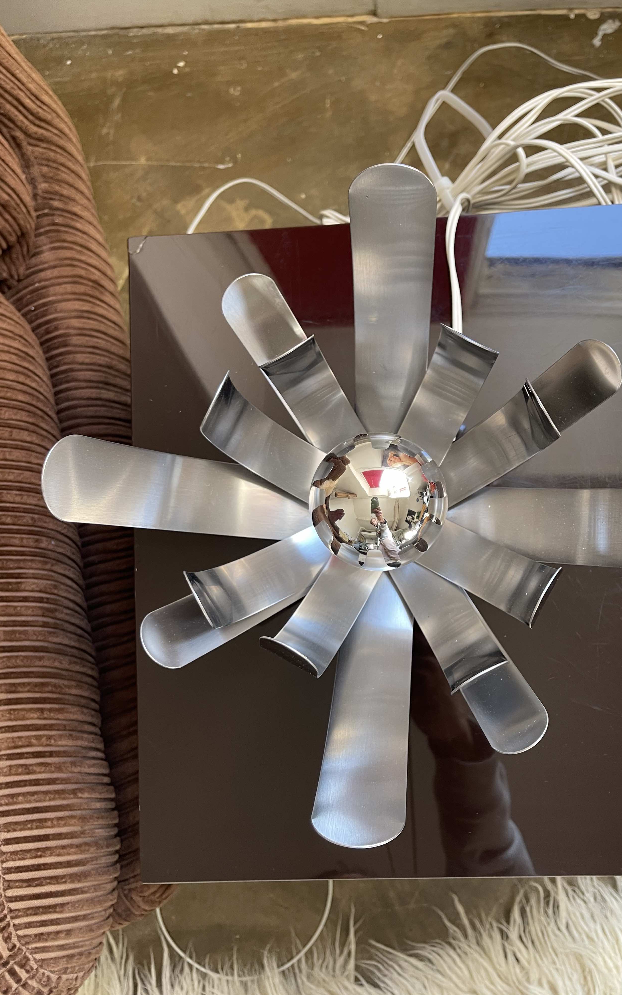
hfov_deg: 44.4
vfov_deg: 66.5
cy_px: 496
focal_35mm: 28
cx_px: 366
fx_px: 760
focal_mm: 5.1
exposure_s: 1/82
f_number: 1.6
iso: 125
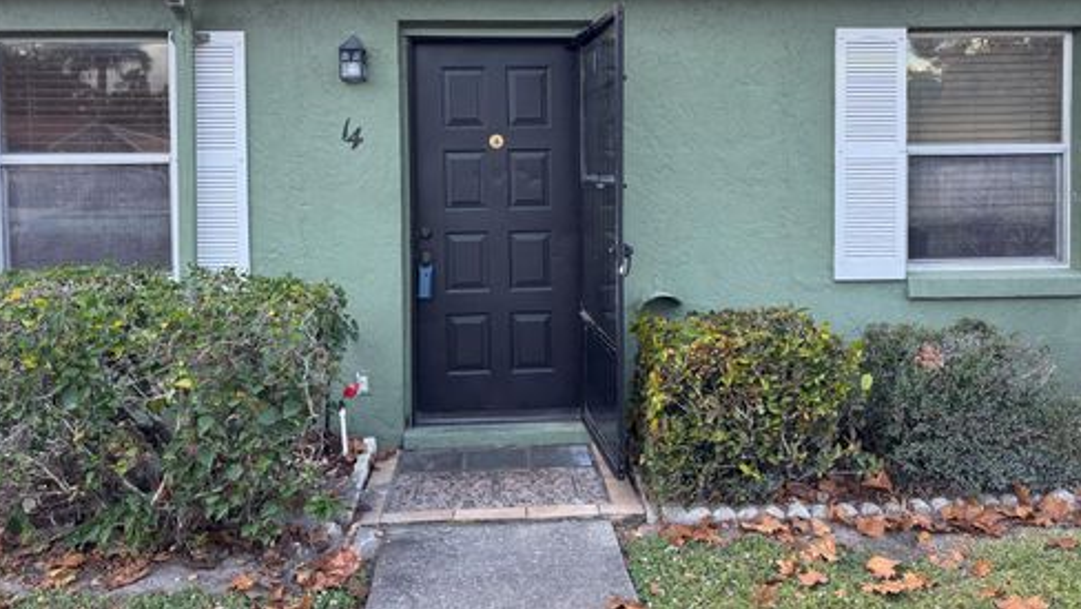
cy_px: 196
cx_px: 538
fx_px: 832
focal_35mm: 29
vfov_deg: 39.7
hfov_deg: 66.0
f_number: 1.6
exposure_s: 1/184
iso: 40
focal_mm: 5.96
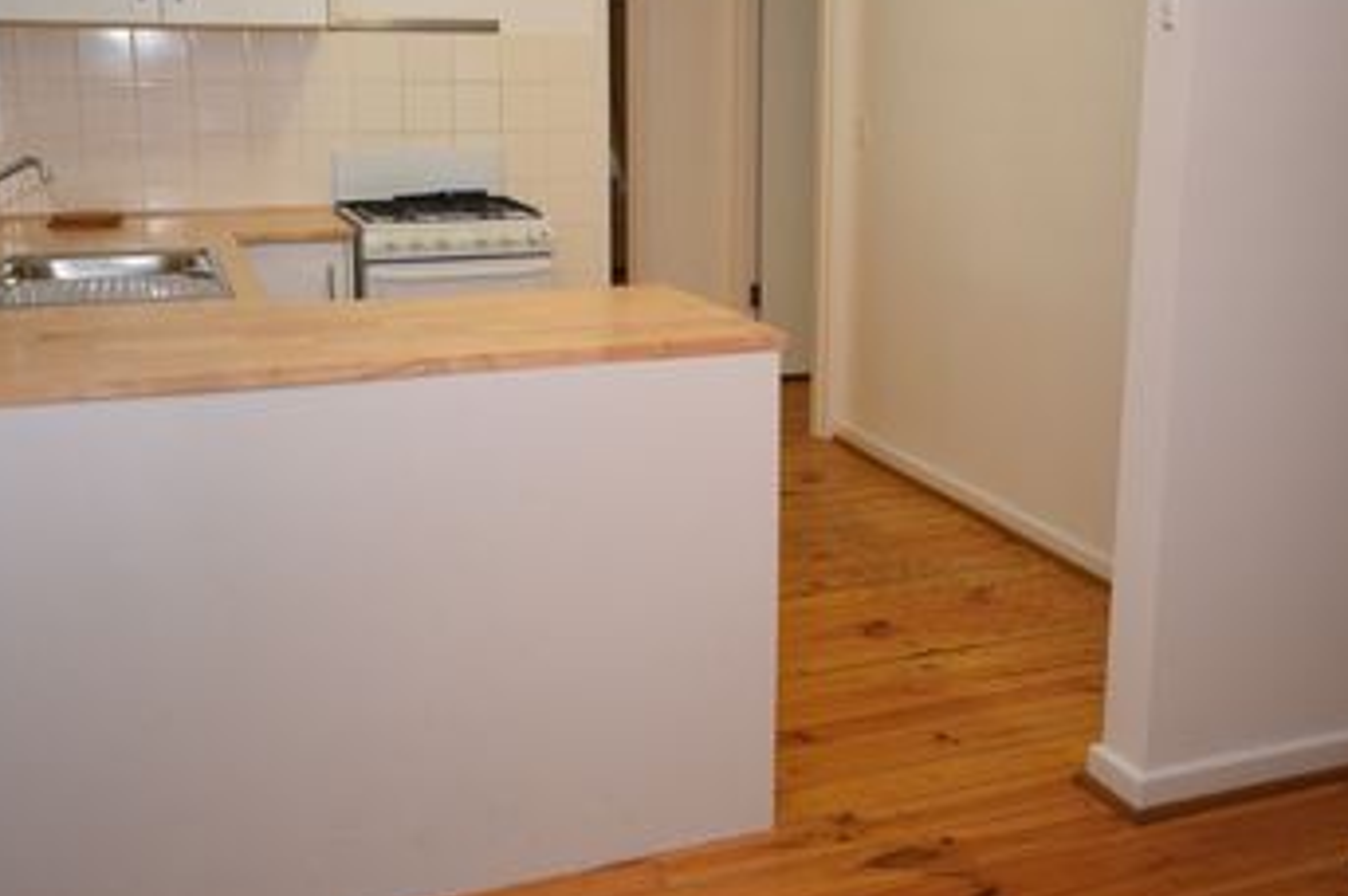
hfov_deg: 51.8
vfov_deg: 35.6
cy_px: 308
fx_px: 1384
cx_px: 751
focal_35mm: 37
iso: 1100
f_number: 5.3
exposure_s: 1/60
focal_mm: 18
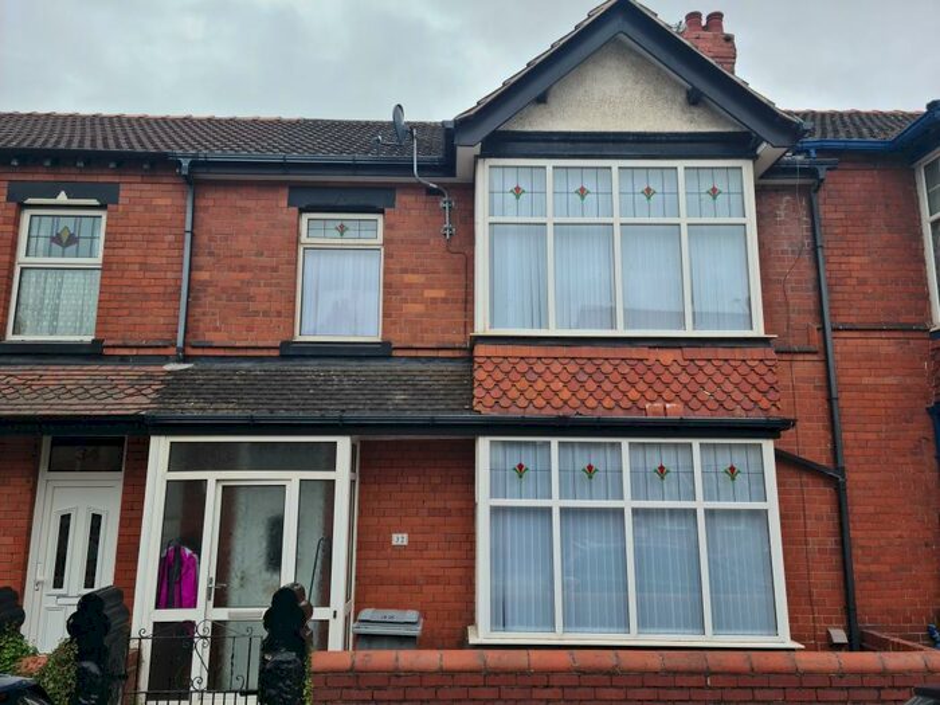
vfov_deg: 51.4
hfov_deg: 65.3
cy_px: 352
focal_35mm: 27
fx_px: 733
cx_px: 470
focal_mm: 5.9
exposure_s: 1/293
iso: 25
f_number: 2
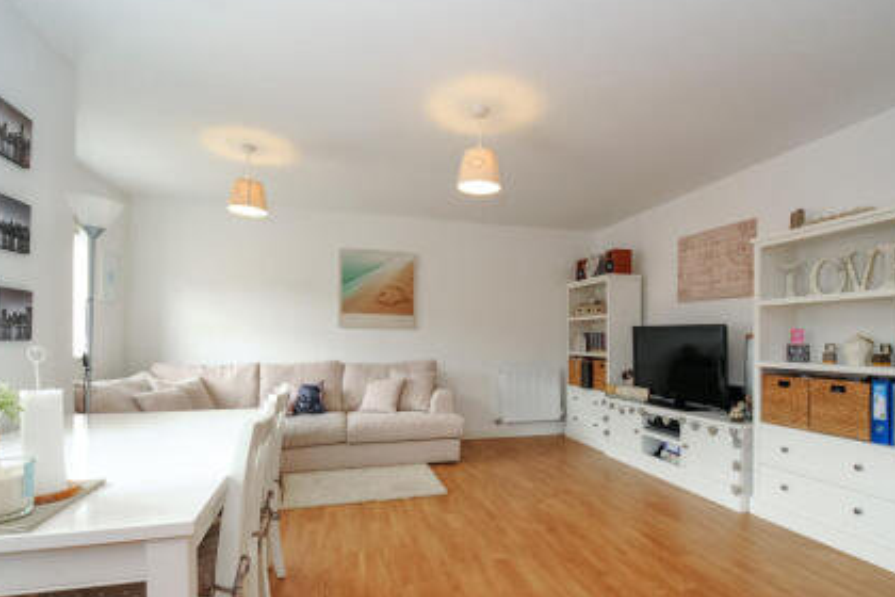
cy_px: 323
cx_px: 460
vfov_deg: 70.3
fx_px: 423
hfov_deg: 93.3
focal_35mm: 17
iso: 400
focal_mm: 10
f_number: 10
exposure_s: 1/13
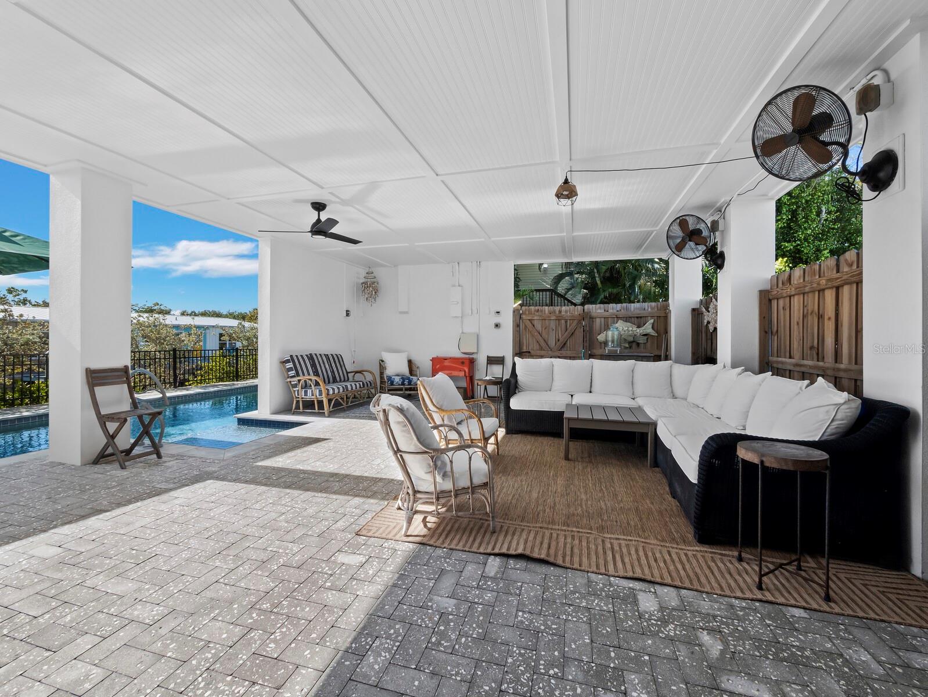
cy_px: 348
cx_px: 464
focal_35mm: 14
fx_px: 375
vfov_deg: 85.7
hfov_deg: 102.0
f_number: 14
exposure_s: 1/25
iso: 320
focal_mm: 7
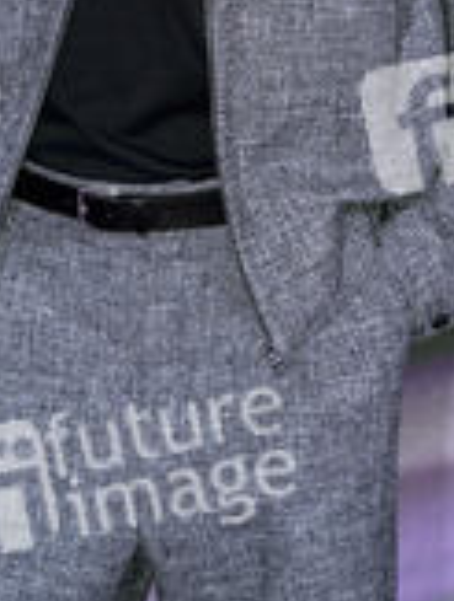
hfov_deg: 6.5
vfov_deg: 8.6
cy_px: -77
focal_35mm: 228
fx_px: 3972
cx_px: 214
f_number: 5.6
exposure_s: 1/160
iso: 1000
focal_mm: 97
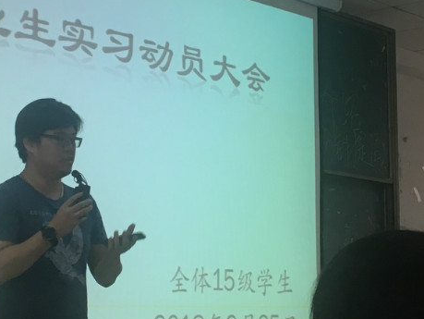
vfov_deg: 14.6
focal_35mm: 101
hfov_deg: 19.4
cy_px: 110
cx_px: 226
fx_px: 1238
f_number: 2.2
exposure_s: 1/33
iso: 80
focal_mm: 4.15
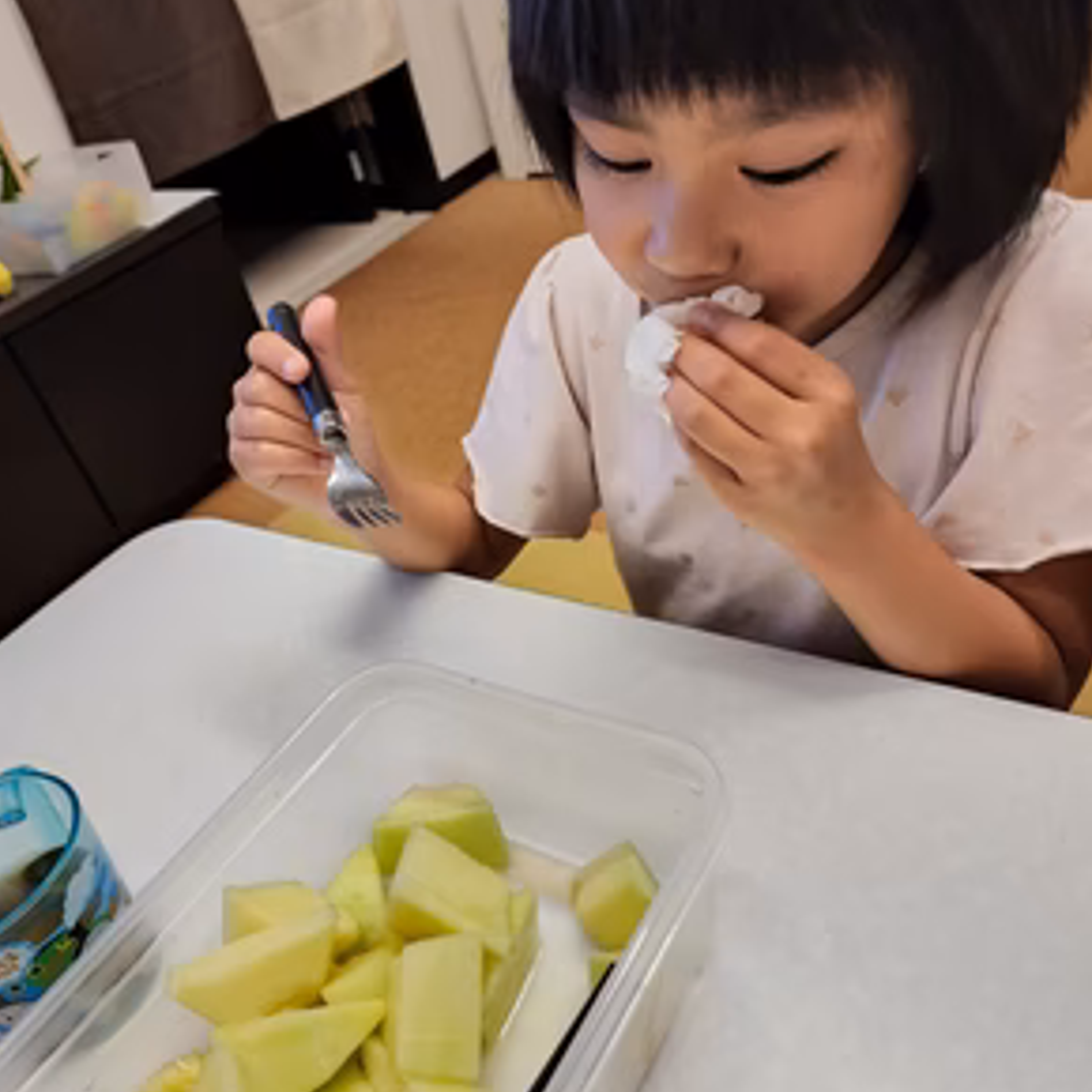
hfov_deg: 57.3
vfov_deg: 57.2
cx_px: 546
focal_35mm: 28
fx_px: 999
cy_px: 602
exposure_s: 1/60
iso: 640
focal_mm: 6.4
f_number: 1.8
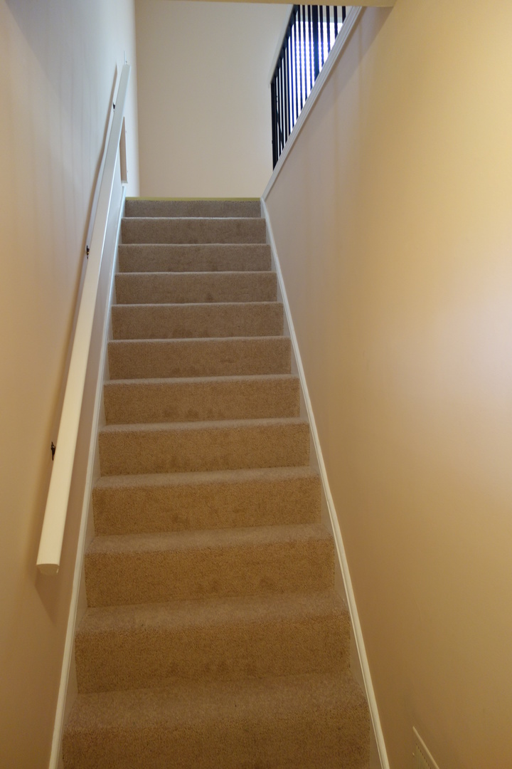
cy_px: 384
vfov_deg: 65.5
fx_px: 597
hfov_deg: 46.4
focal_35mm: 28
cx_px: 256
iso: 250
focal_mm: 10.4
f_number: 1.8
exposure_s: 1/30
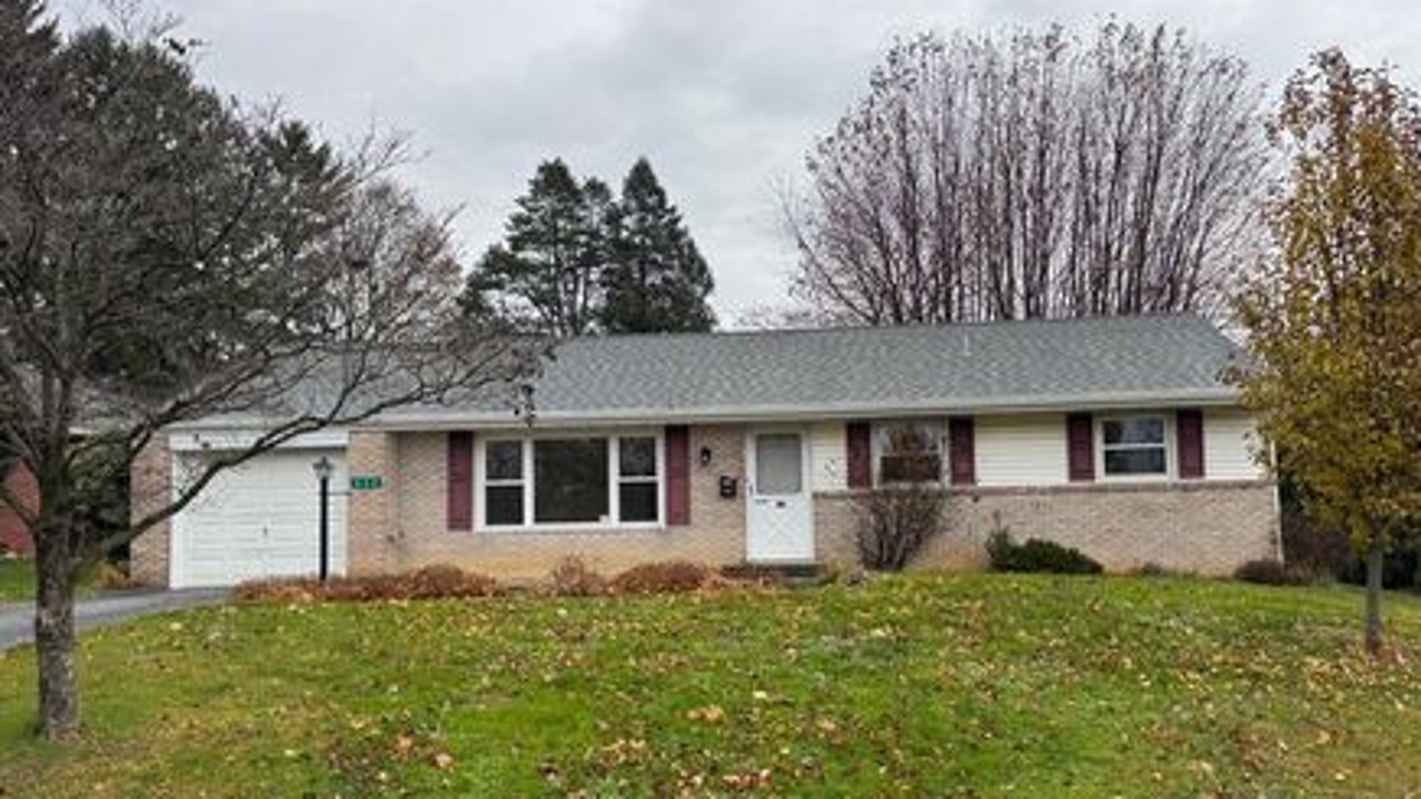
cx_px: 753
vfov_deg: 38.7
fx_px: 1130
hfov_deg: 64.3
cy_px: 494
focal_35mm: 30
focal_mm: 6.76
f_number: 1.78
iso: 64
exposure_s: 1/269
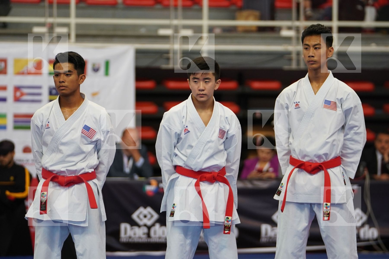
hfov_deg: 8.9
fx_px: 2496
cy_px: 130
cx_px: 194
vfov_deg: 5.9
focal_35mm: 231
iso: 1250
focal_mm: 154
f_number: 2.8
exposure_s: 1/500
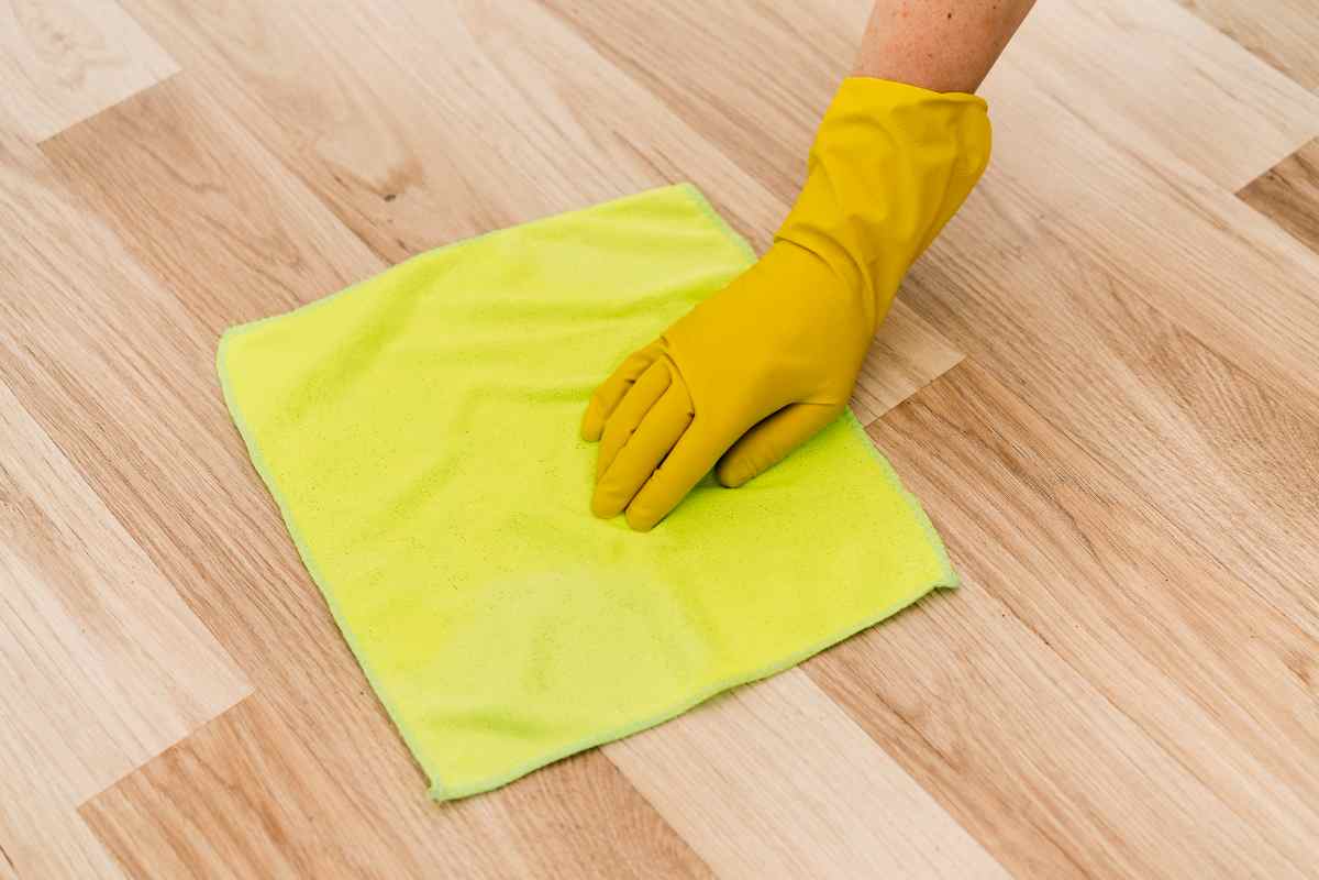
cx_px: 660
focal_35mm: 55
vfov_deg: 24.6
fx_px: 2015
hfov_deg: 36.2
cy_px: 440
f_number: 3.2
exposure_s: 1/160
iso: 320
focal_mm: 55
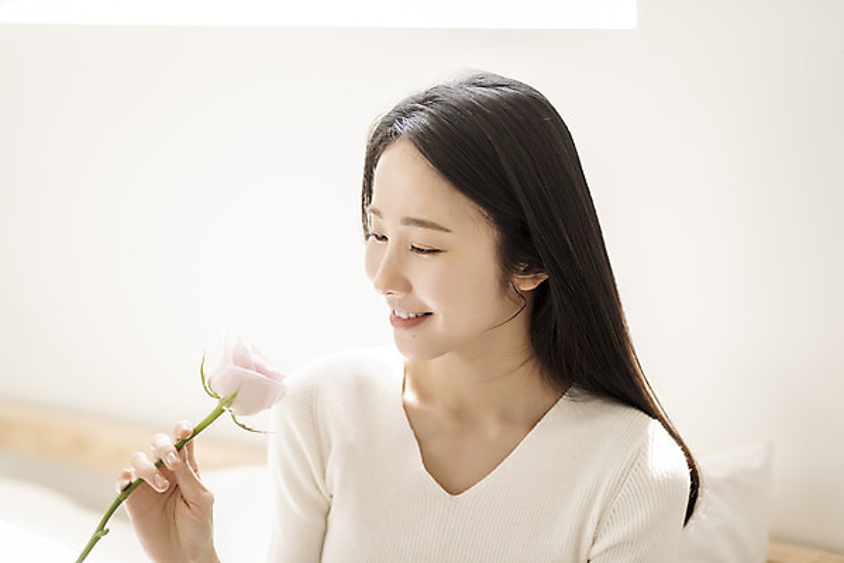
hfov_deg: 23.9
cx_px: 422
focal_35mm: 85
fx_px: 1994
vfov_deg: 16.1
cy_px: 282
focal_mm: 85
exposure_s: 1/250
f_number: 2
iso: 125
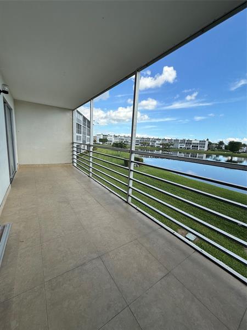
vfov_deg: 102.1
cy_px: 165
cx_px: 124
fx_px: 133
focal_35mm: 14
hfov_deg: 85.7
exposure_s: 1/742
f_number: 2.2
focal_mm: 2.22
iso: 50
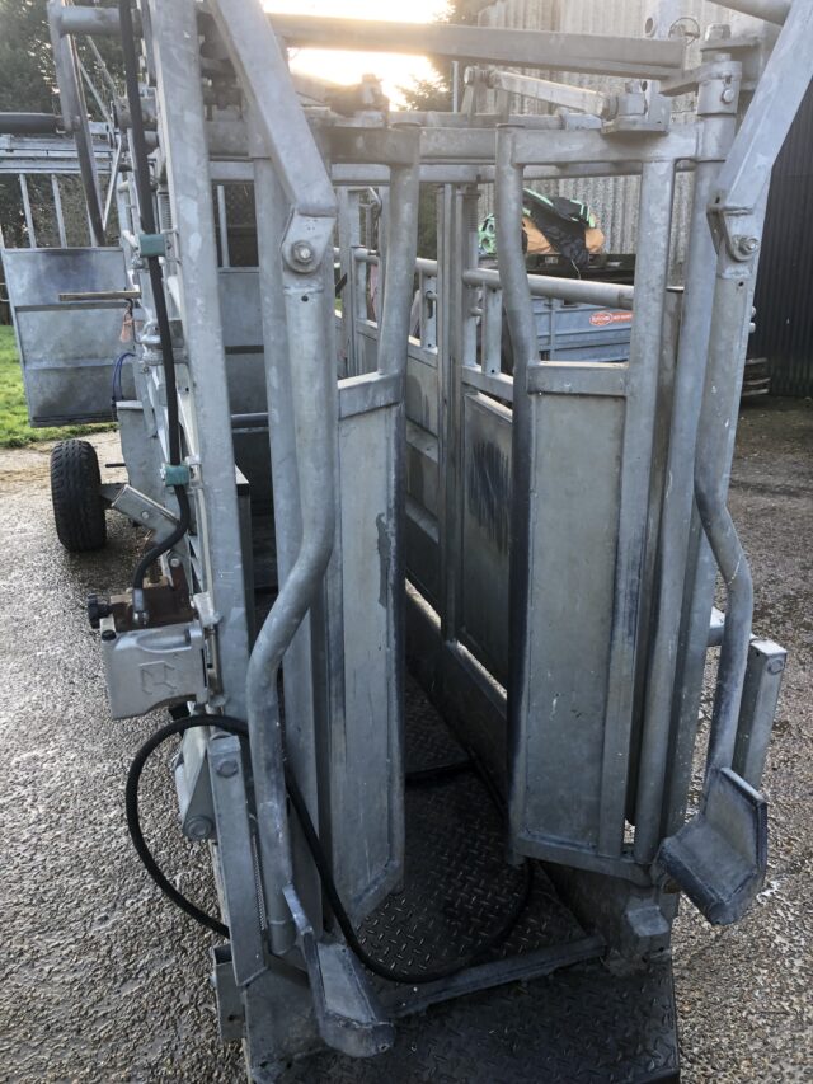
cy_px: 542
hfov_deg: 49.8
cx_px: 406
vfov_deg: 63.4
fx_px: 877
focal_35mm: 28
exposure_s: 1/120
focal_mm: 3.99
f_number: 1.8
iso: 32
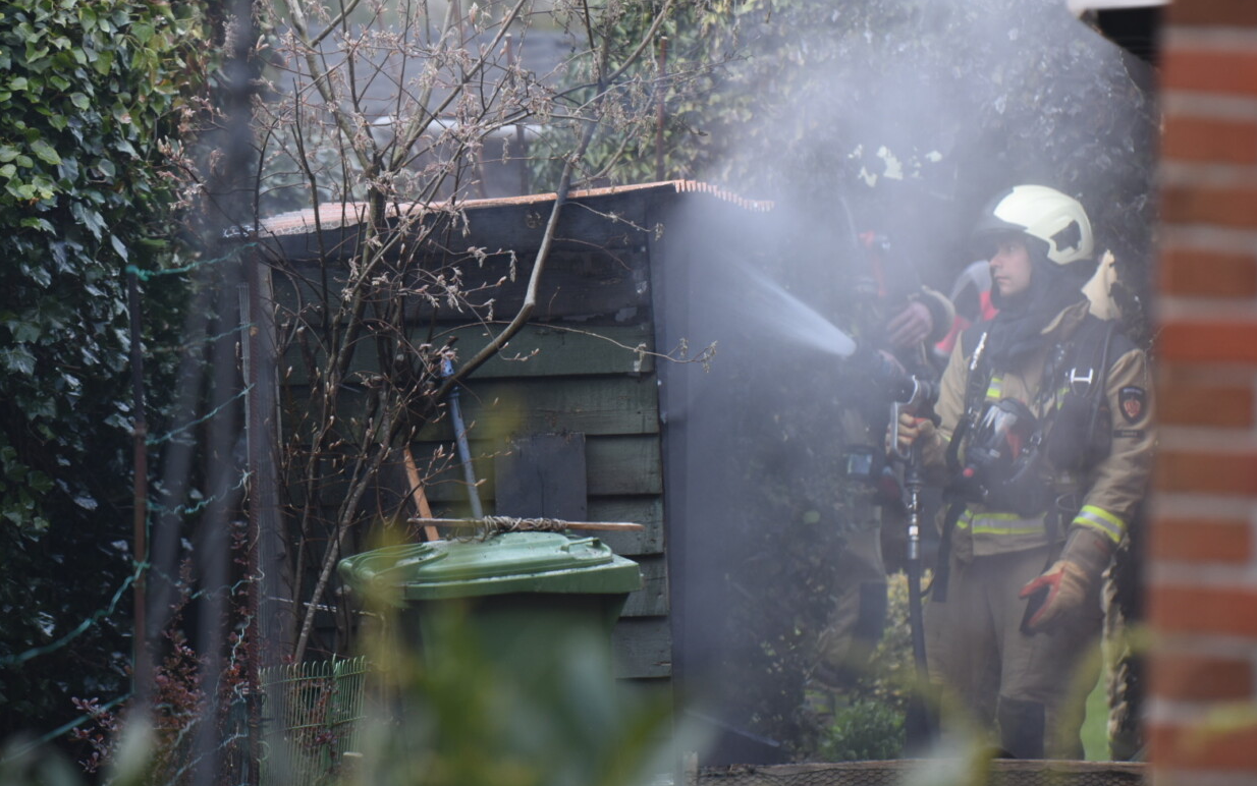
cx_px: 635
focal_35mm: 317
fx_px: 10863
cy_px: 359
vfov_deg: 4.1
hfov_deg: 6.6
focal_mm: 200
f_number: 3.5
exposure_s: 1/80
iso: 200
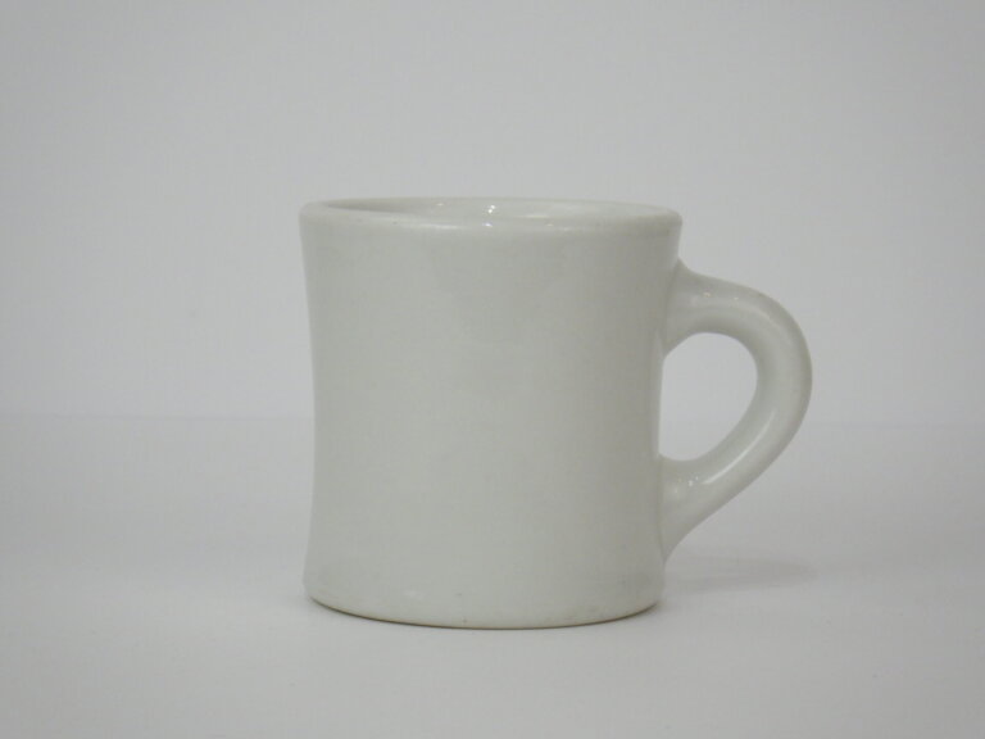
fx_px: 3272
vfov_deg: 12.9
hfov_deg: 17.1
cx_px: 492
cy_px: 370
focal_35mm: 115
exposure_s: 1/80
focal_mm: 20.6
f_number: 5.2
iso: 125
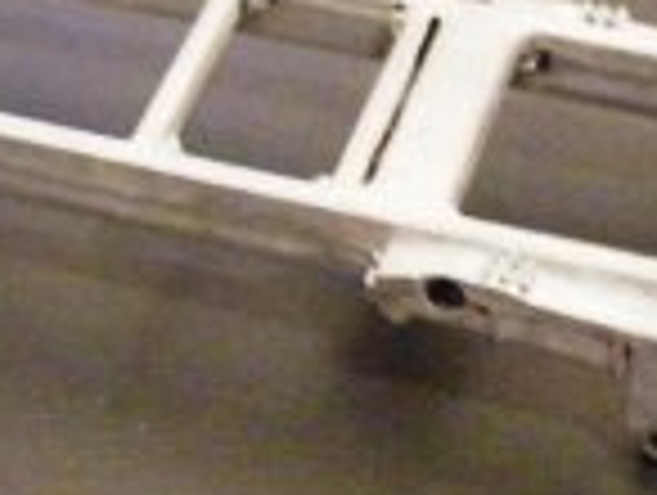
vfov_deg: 9.6
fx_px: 2909
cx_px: 32
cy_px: -90
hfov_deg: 12.8
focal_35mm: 153
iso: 800
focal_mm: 5.7
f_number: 2.8
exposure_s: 1/4.2
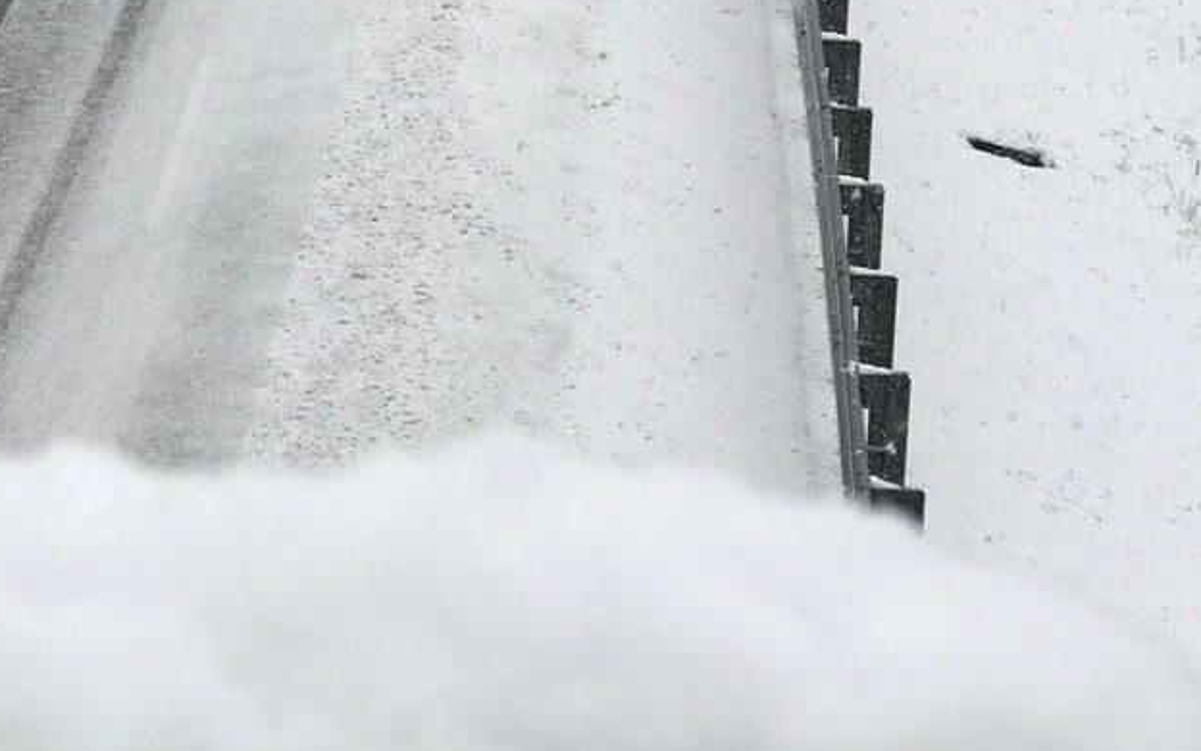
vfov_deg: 8.4
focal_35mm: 155
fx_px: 5073
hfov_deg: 13.3
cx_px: -25
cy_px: -87
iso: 20
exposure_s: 1/1064
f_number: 2.8
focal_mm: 6.6
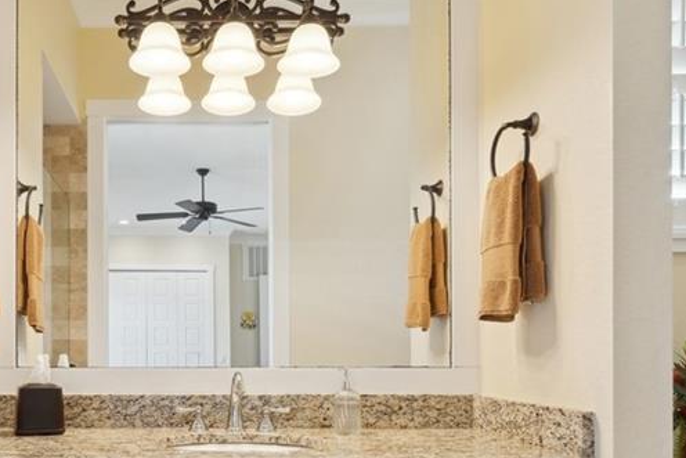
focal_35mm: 33
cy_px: 355
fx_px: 629
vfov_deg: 38.7
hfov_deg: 55.0
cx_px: 187
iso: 200
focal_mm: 16
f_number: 8
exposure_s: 1/13
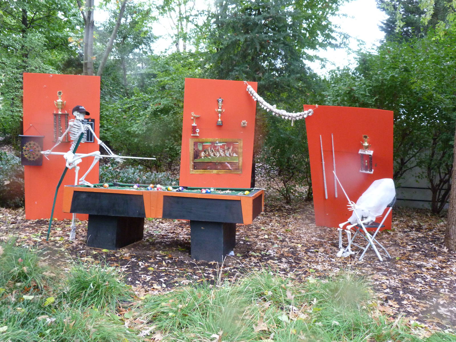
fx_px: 461
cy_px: 171
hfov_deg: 52.6
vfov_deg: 40.7
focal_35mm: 35
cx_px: 228
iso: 400
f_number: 3.1
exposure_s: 1/60
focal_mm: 6.3
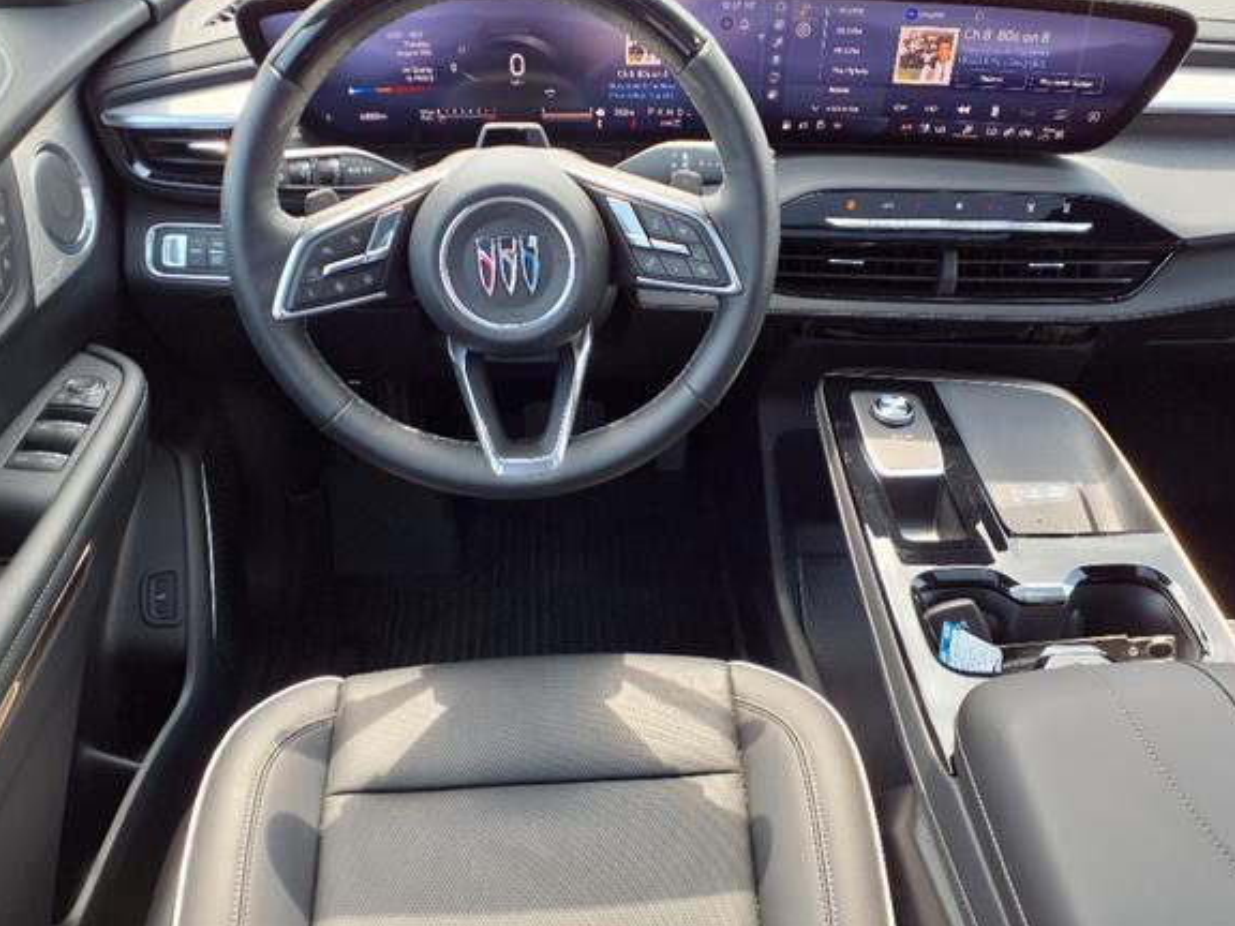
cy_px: 416
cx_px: 628
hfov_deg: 60.0
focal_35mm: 30
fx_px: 1070
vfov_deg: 46.7
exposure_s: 1/120
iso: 40
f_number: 1.9
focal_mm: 3.58
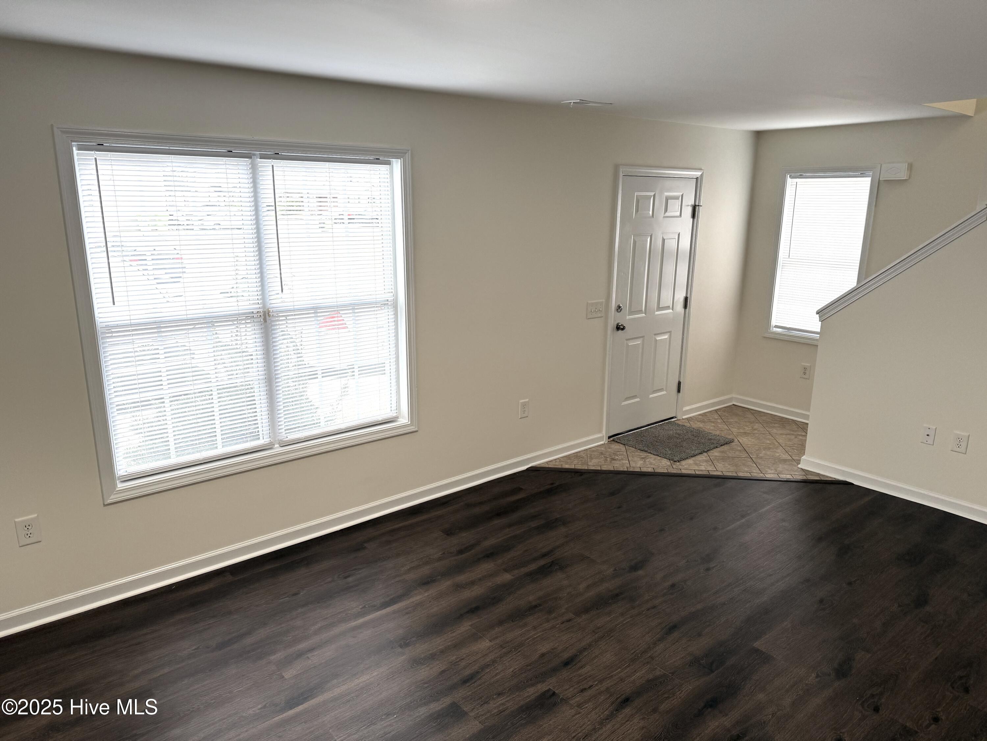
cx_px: 494
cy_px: 370
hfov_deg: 71.6
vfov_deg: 56.8
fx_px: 684
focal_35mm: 24
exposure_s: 1/165
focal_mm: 6.76
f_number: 1.78
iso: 100
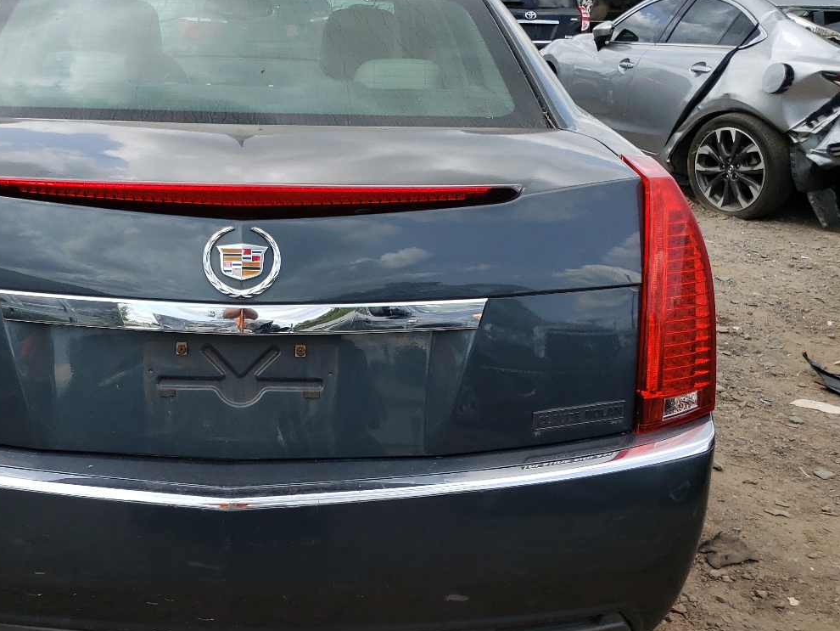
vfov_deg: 34.3
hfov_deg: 43.8
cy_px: 357
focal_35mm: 42
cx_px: 246
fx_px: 1019
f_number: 1.5
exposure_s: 1/1429
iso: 50
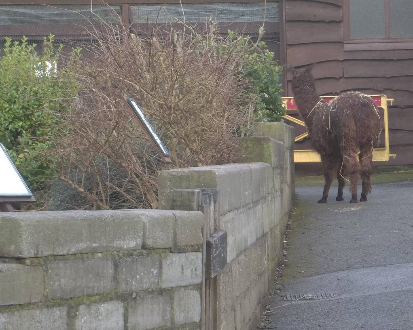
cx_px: 256
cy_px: 181
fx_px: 2188
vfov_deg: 8.6
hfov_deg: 10.8
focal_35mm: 179
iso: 138
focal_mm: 21
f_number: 5.1
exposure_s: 1/60
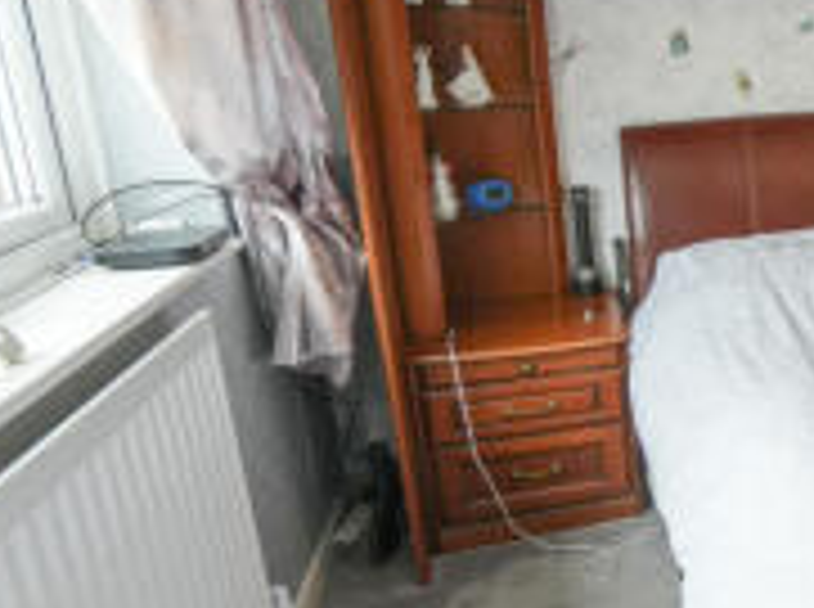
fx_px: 892
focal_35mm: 38
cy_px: 286
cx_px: 1043
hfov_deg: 35.1
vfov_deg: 37.6
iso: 1000
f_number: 4
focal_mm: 10
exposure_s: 1/160
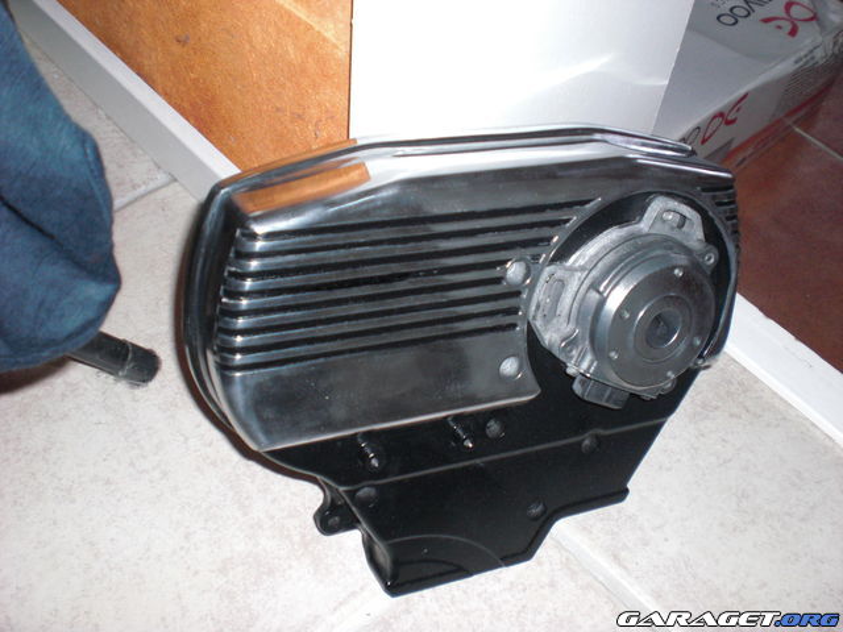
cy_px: 316
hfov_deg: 49.0
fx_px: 925
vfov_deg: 37.7
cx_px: 422
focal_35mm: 38
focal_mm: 6.3
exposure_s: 1/60
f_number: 3.1
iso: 200
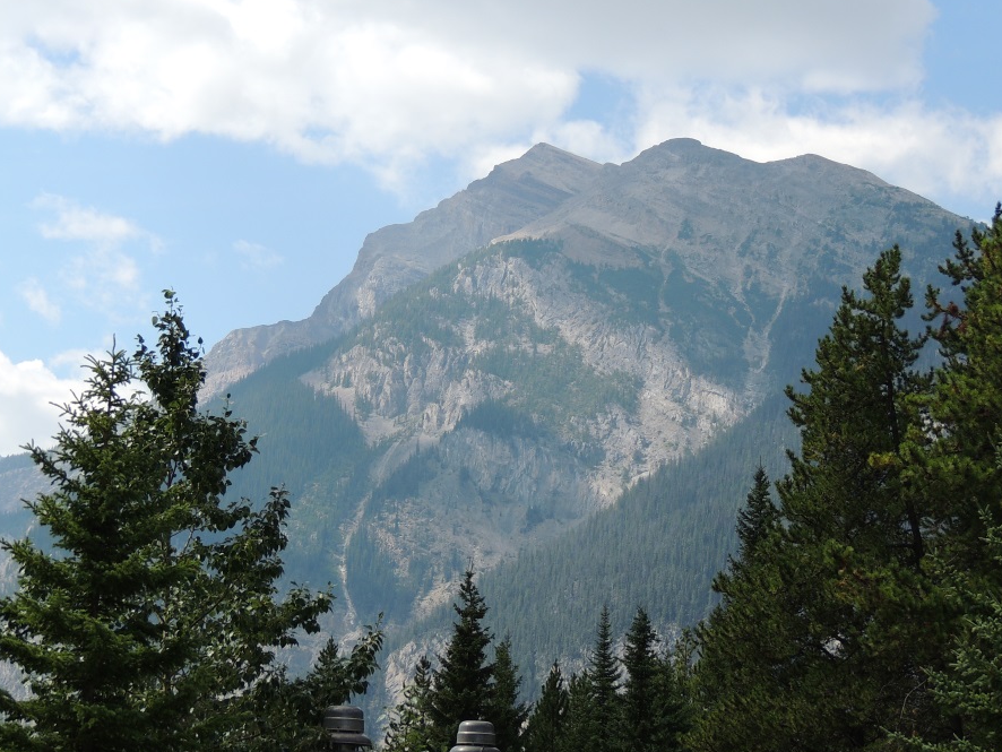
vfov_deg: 16.2
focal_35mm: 91
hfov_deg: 21.5
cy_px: 311
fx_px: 2635
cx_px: 537
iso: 100
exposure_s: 1/640
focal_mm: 12.4
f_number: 3.9
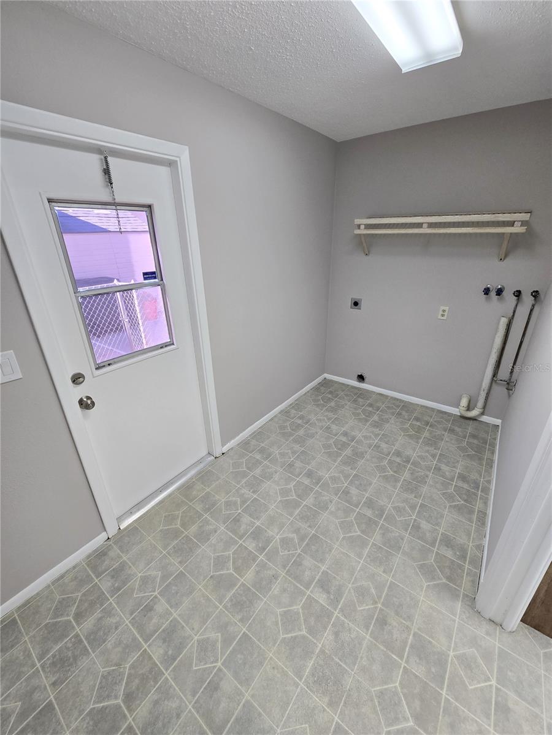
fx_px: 276
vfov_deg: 106.2
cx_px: 276
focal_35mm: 13
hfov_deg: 89.9
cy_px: 368
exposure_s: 1/60
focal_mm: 2.2
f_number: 2.2
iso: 125
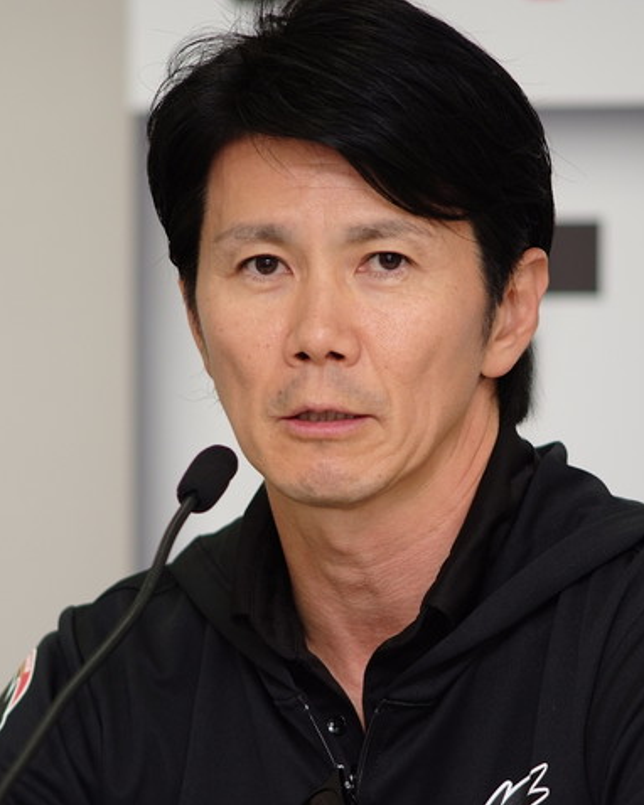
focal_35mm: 382
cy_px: 402
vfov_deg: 5.1
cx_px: 309
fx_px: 9107
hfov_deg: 4.1
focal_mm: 180
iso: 400
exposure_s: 1/250
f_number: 2.8
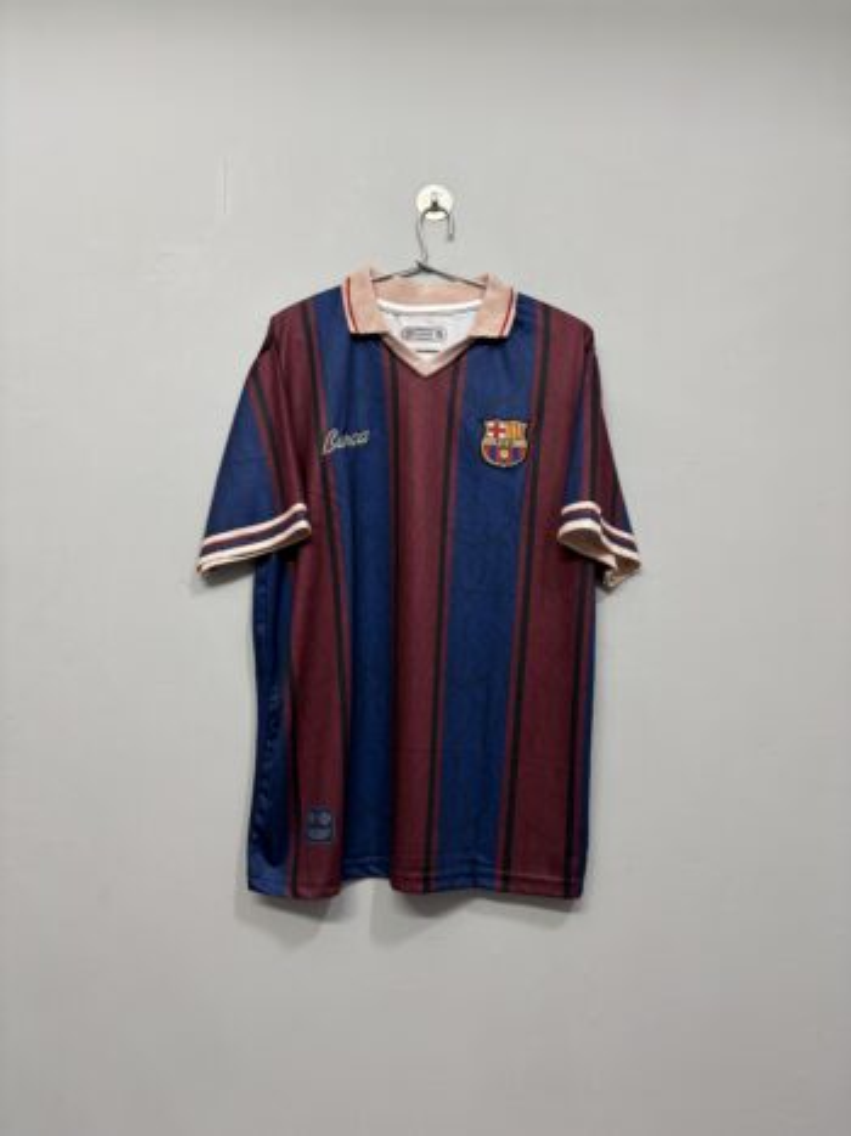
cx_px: 426
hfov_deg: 53.0
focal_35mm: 26
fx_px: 853
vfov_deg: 67.3
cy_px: 568
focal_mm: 5.96
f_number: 1.6
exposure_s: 1/50
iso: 160
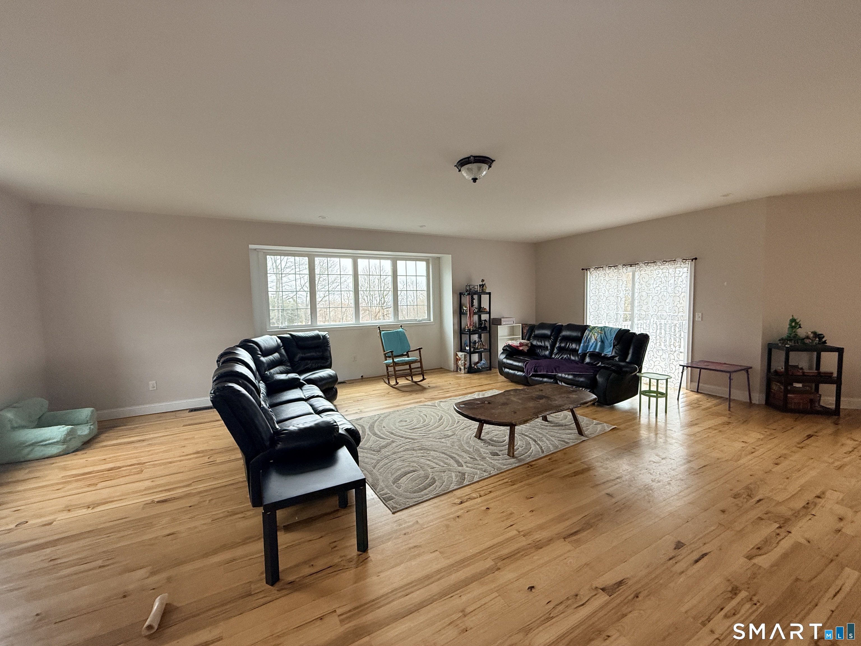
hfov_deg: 102.1
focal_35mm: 14
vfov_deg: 85.7
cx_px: 430
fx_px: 348
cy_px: 323
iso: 250
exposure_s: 1/120
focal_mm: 2.22
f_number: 2.2
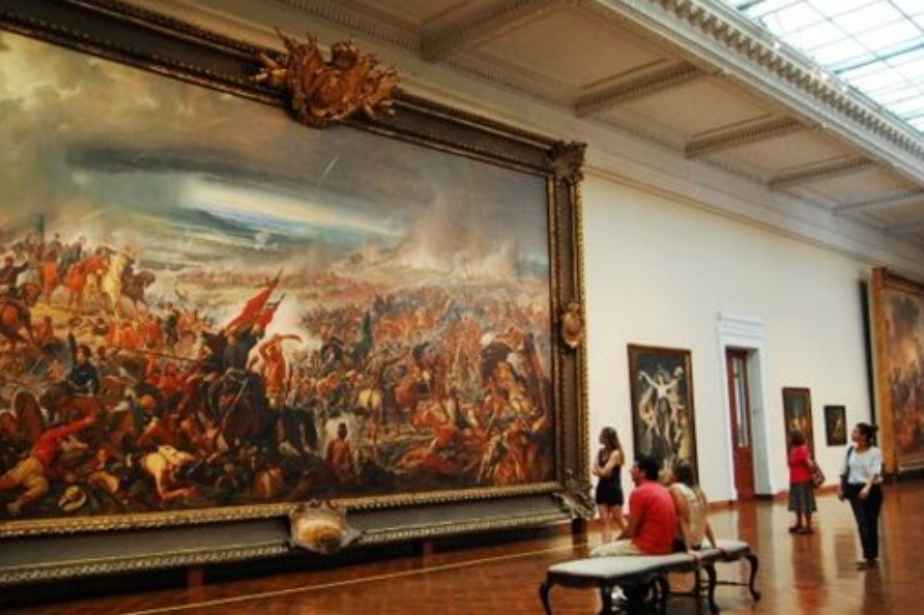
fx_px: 872
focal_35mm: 34
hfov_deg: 55.2
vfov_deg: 38.8
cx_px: 346
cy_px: 311
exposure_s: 1/30
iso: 1600
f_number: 3.5
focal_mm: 18
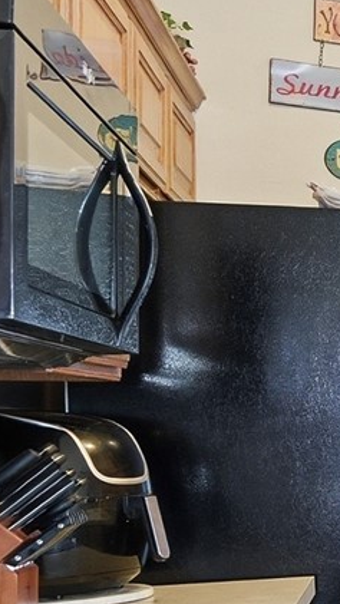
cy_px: 410
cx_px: 1063
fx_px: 1137
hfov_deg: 10.6
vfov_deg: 29.5
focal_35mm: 71
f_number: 4.5
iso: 100
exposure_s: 1/30
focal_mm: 14
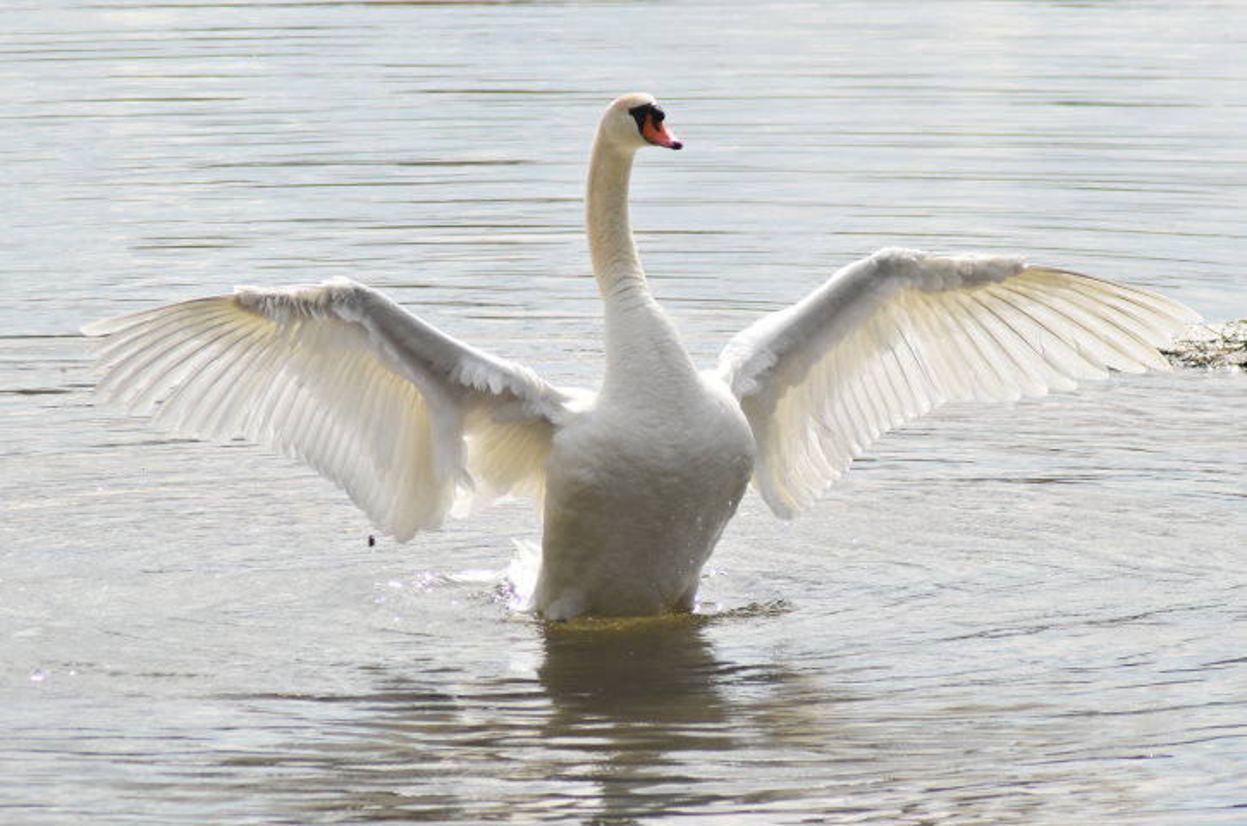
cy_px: 413
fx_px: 15553
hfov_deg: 4.6
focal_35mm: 450
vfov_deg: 3.0
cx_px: 624
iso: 1000
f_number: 13
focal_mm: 300
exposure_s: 1/3200
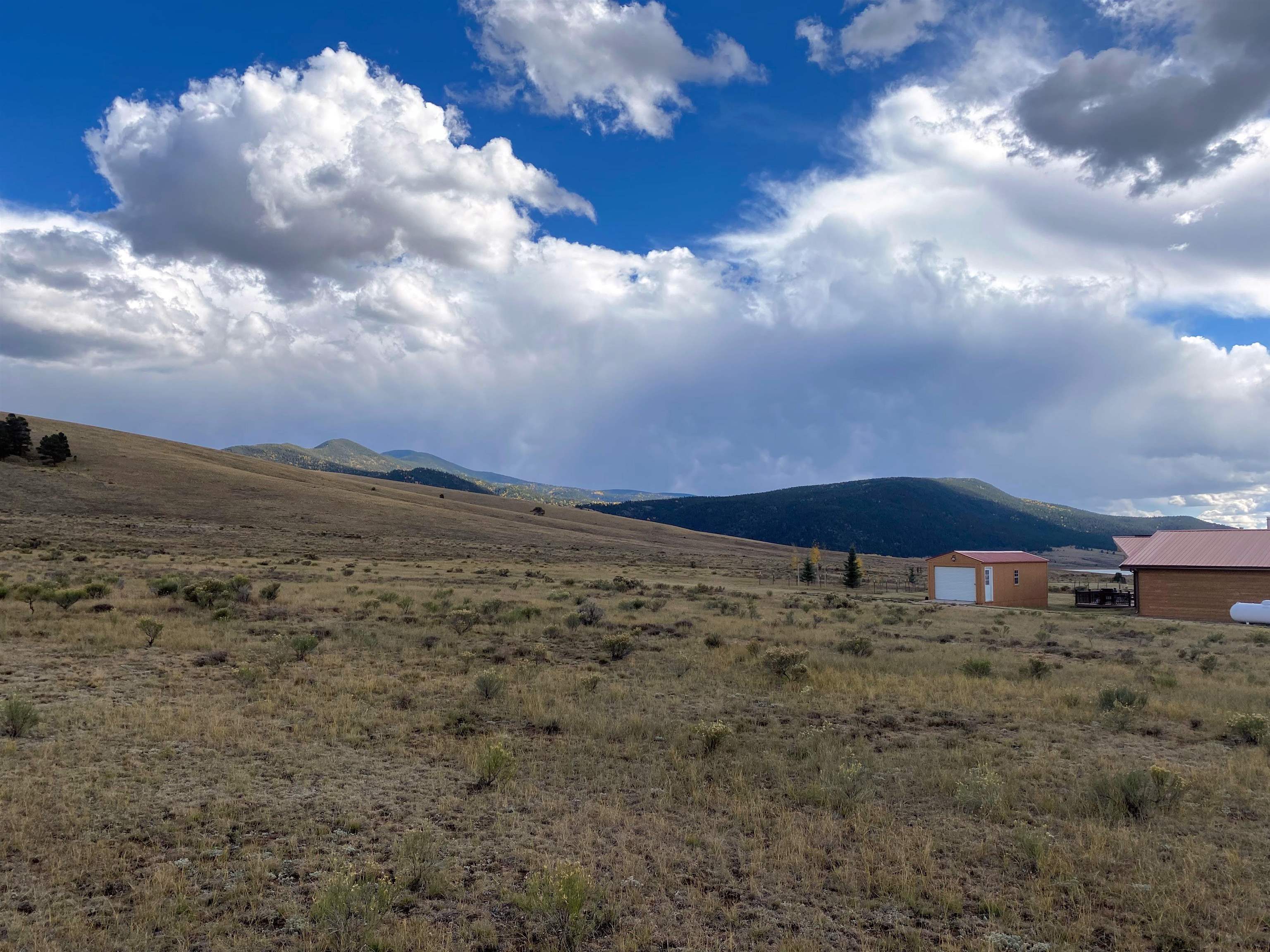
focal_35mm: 26
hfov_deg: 67.3
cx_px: 635
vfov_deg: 53.1
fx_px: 954
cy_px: 476
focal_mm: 4.25
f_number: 1.8
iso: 32
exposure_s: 1/1504
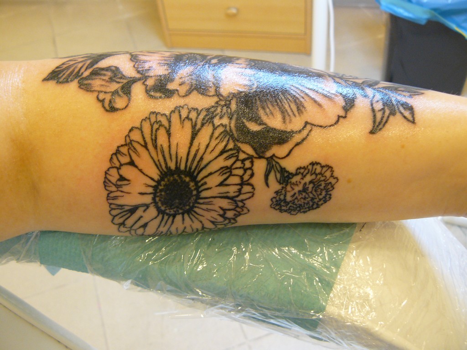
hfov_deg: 51.4
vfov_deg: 39.7
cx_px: 234
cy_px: 175
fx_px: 486
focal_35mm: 36
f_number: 2.8
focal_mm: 6
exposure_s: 1/10
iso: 200
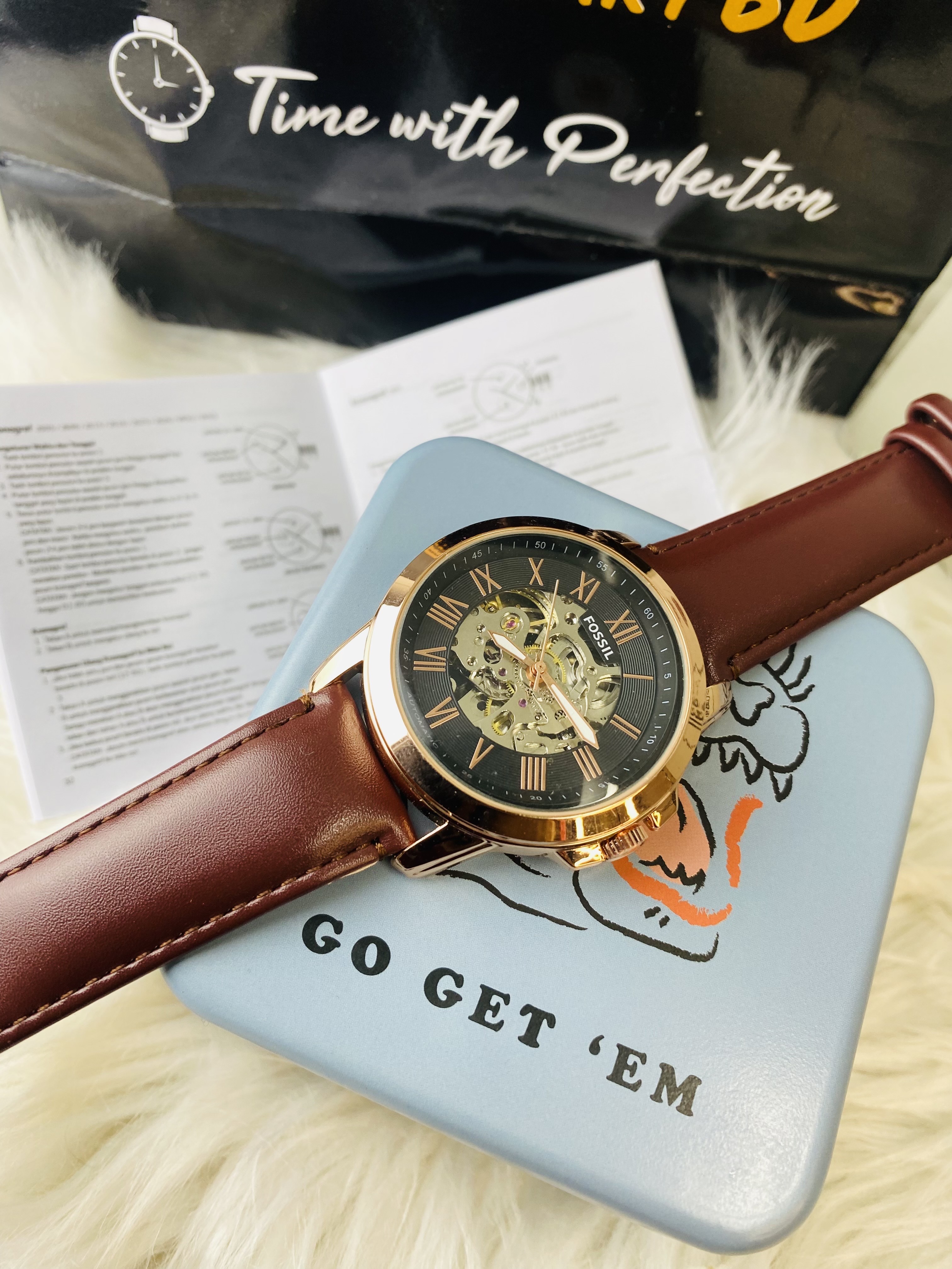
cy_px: 634
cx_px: 476
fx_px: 917
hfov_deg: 54.9
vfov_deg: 69.4
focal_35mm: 25
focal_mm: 4.25
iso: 50
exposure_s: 1/100
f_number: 1.8
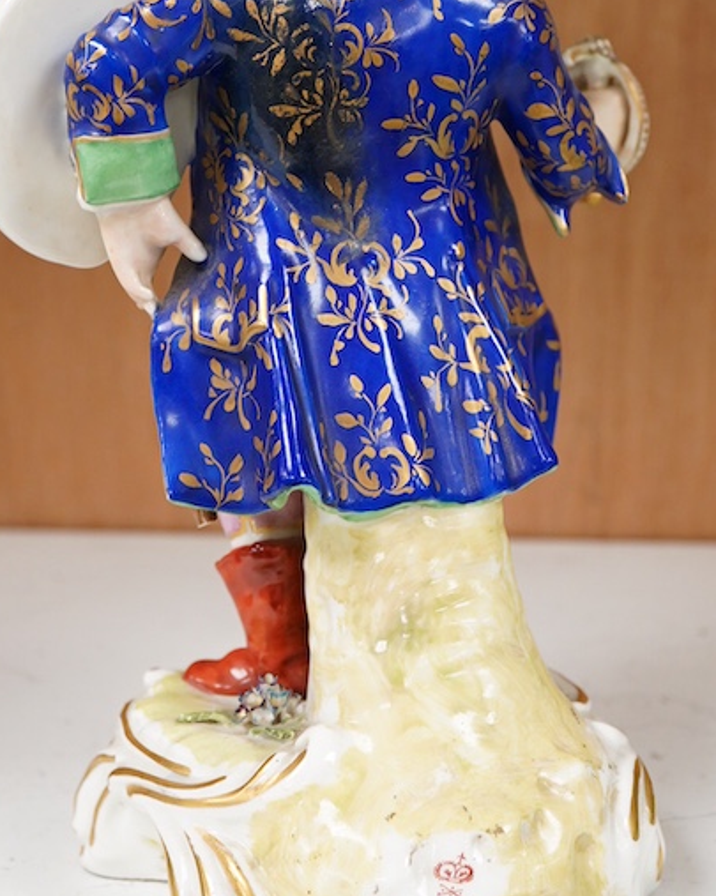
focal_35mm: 75
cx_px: 369
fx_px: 1988
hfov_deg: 20.4
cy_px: 362
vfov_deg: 25.4
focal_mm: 30
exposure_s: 1/125
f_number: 7.1
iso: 1250
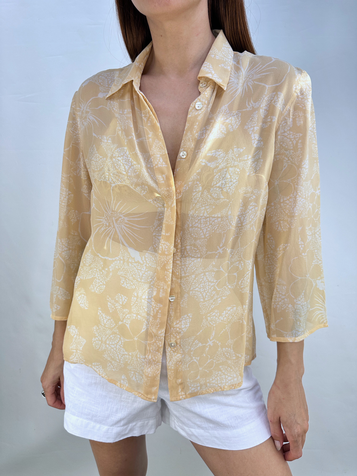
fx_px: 330
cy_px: 238
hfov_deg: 56.8
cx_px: 178
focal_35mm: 24
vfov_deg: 71.6
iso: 80
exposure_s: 1/524
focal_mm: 6.86
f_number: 1.78
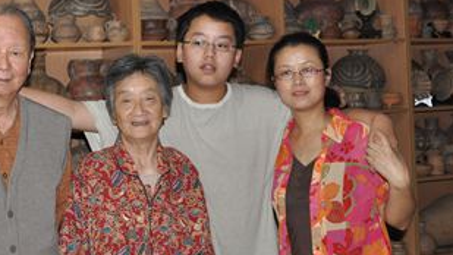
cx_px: 57
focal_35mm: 67
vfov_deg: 17.9
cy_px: 68
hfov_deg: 30.2
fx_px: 805
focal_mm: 22
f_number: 3.8
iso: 800
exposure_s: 1/60
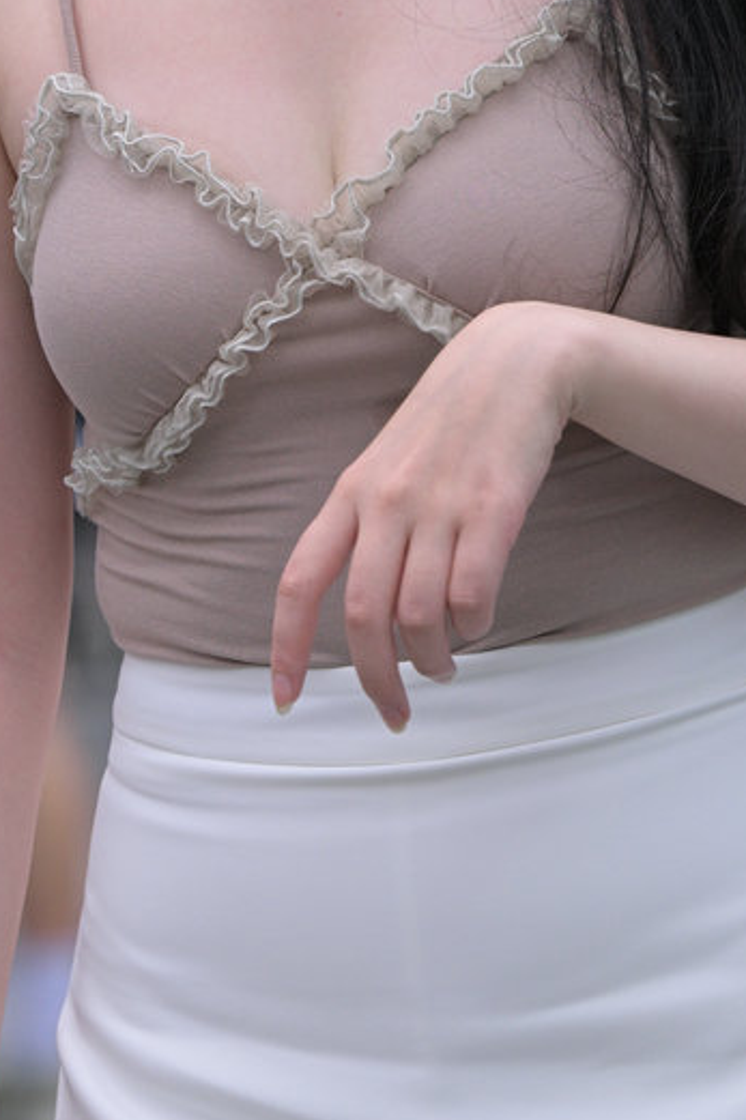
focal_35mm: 337
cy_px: 247
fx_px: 10481
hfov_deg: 4.1
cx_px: 267
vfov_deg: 6.1
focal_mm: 130
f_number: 3.5
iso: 640
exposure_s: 1/640
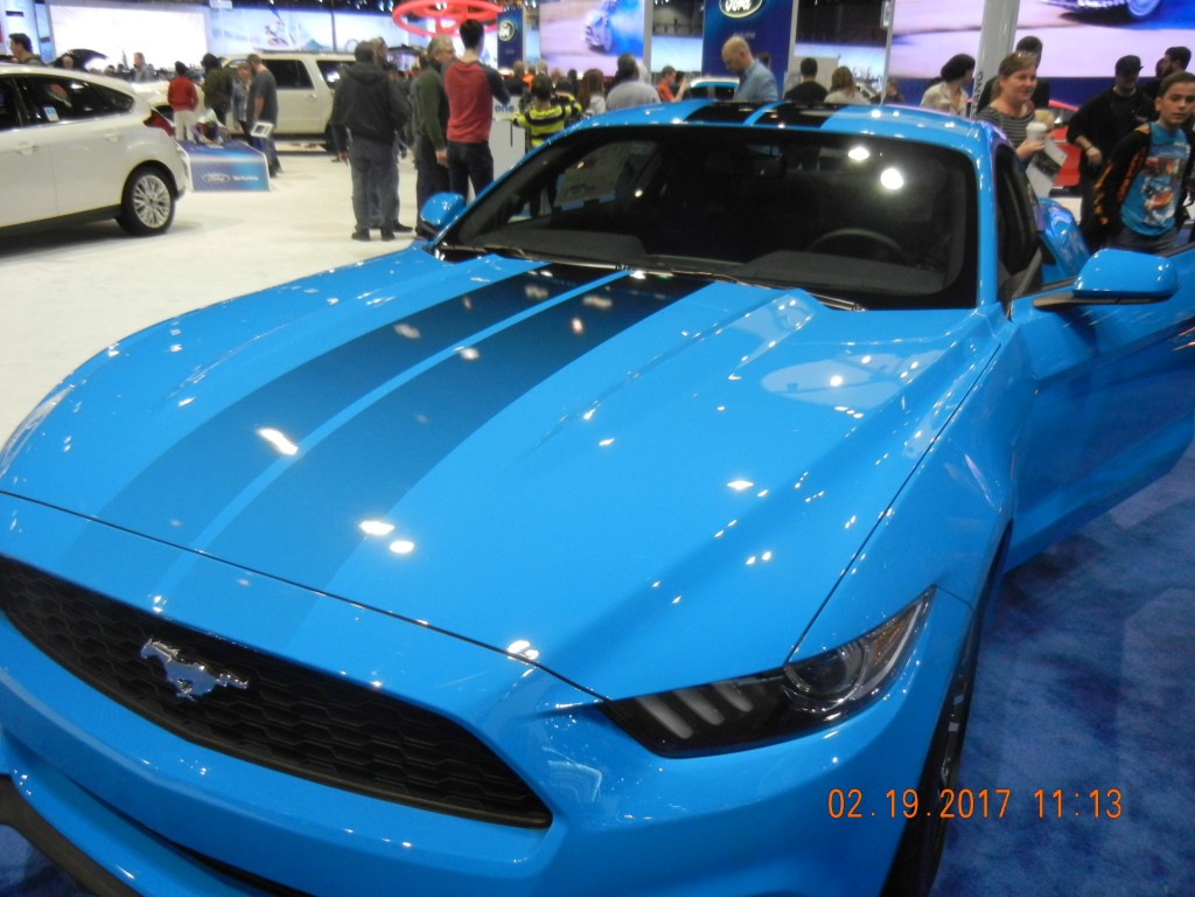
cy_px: 448
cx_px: 598
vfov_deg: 46.8
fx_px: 1036
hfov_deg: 60.0
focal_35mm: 30
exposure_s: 1/103
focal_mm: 5.4
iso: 640
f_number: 3.5
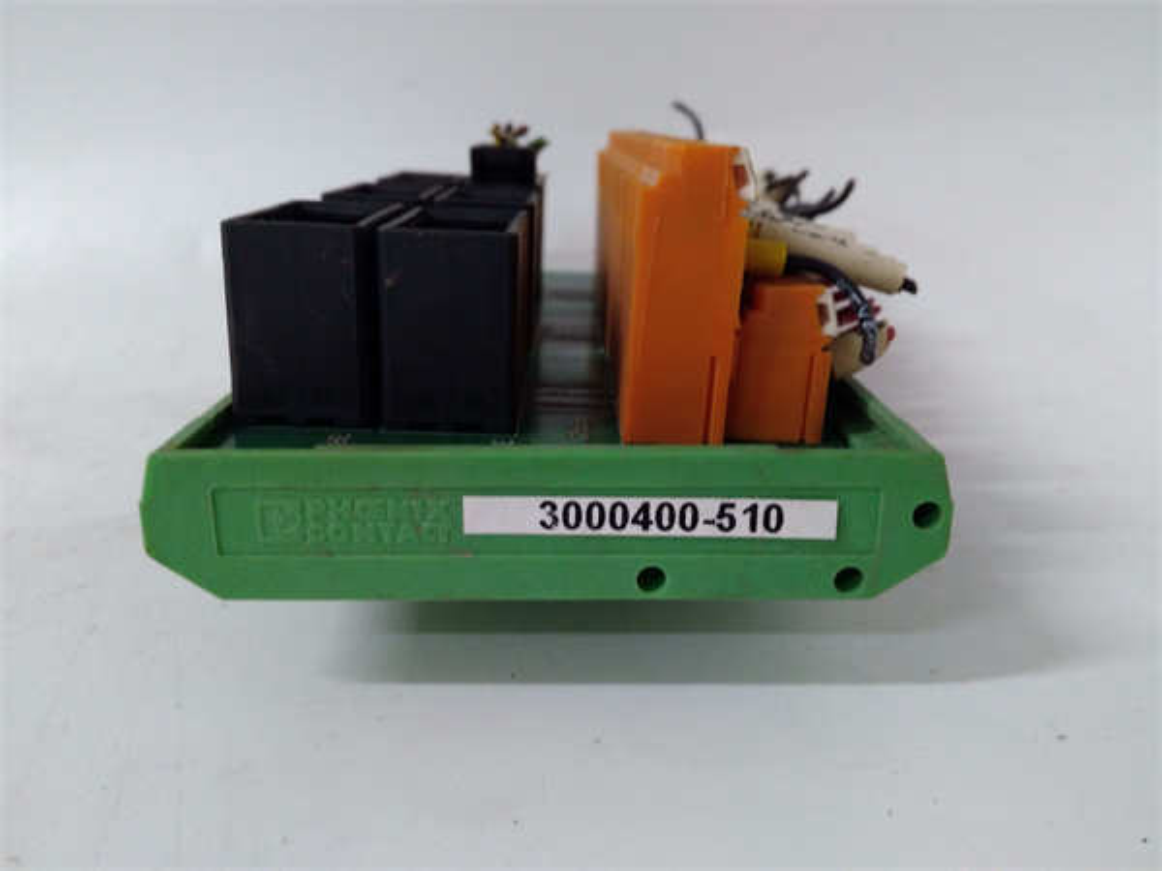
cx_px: 581
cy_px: 436
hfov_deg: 65.3
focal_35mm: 27
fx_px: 906
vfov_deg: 51.4
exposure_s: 1/33
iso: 419
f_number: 2
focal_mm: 3.79
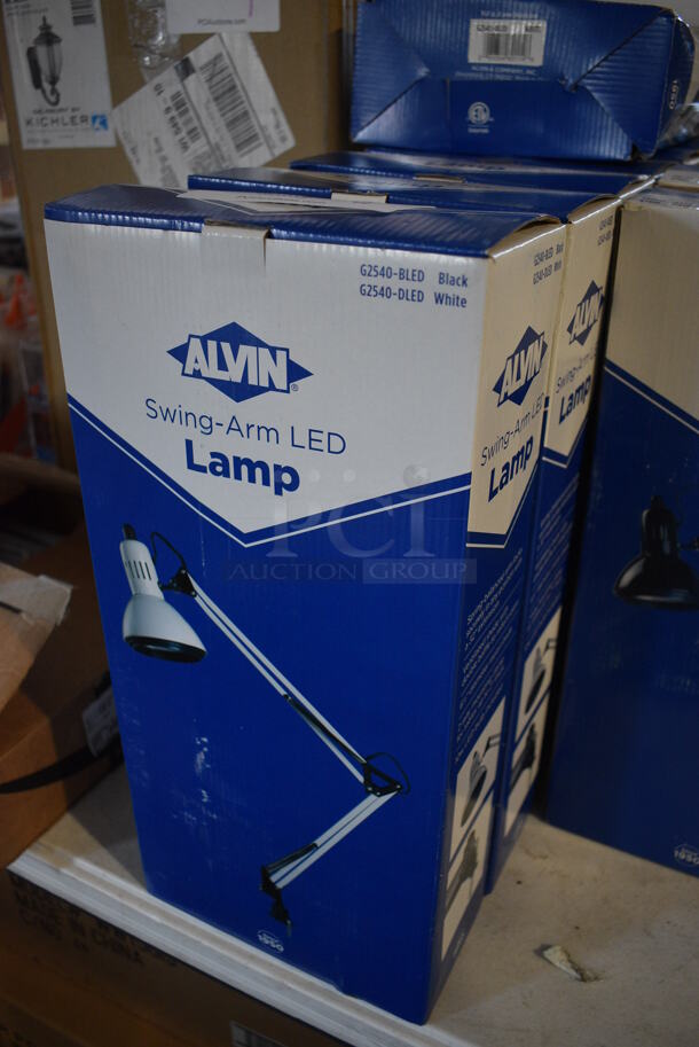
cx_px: 350
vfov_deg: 61.9
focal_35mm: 30
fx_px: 872
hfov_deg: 43.7
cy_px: 524
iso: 1100
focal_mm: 20
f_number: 3.8
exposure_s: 1/125
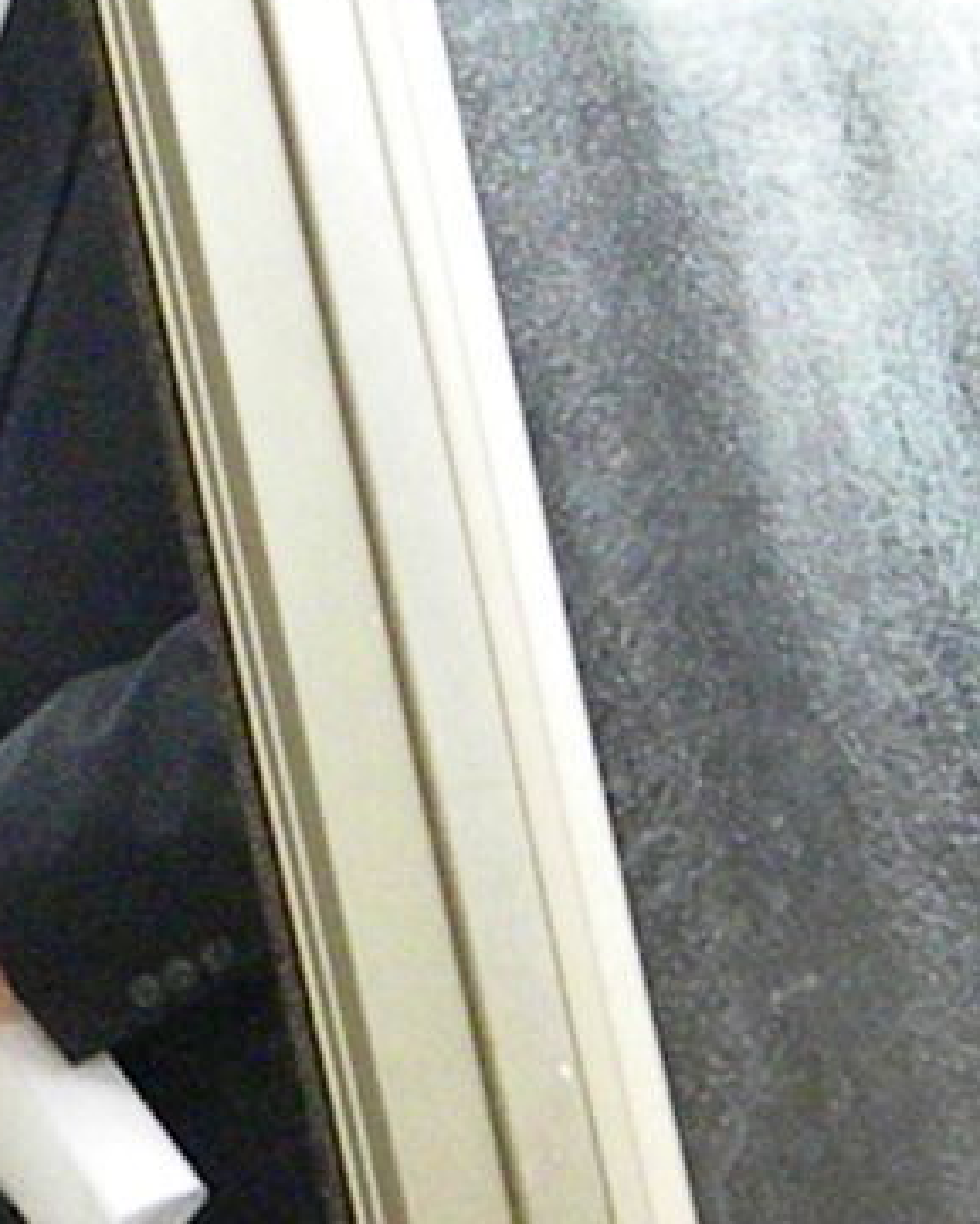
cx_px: -193
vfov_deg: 8.4
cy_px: 1061
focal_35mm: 230
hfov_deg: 6.7
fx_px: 8335
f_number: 4.5
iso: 2955
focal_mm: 15.1
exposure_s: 1/67.3
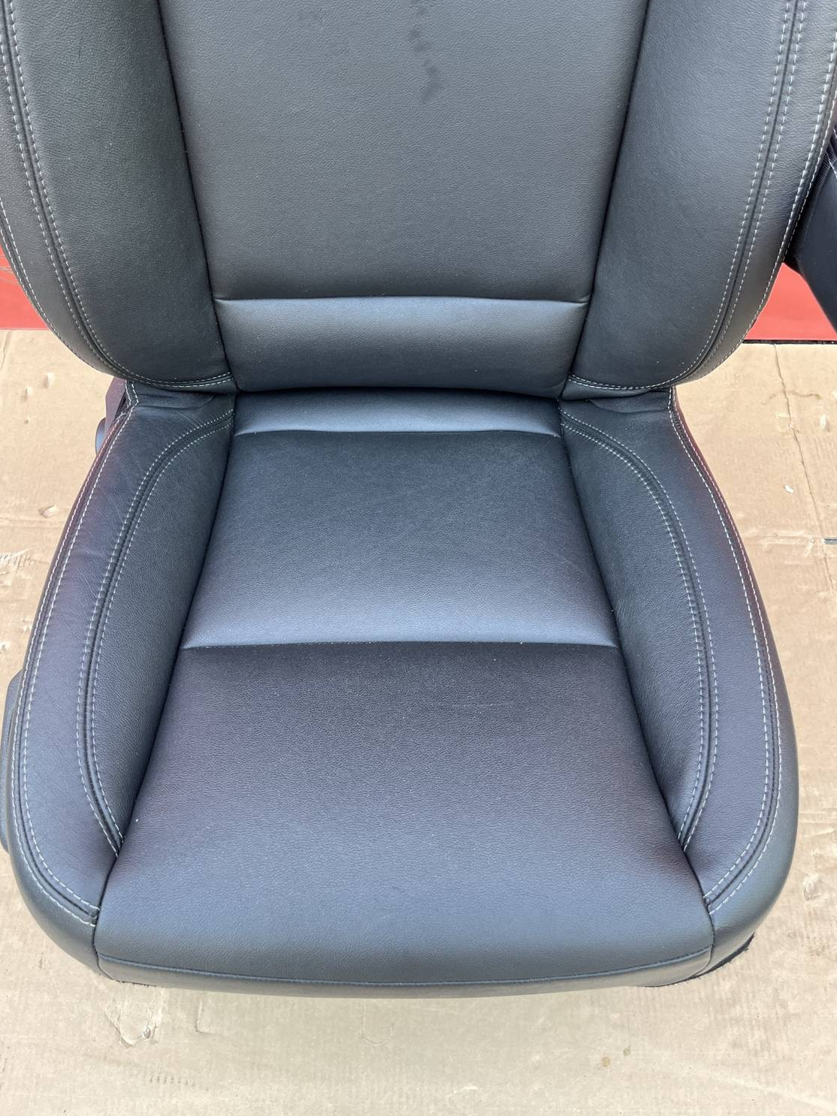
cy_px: 520
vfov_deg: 63.4
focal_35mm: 28
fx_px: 903
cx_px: 402
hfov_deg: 49.7
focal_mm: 5.1
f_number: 1.6
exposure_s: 1/113
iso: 125
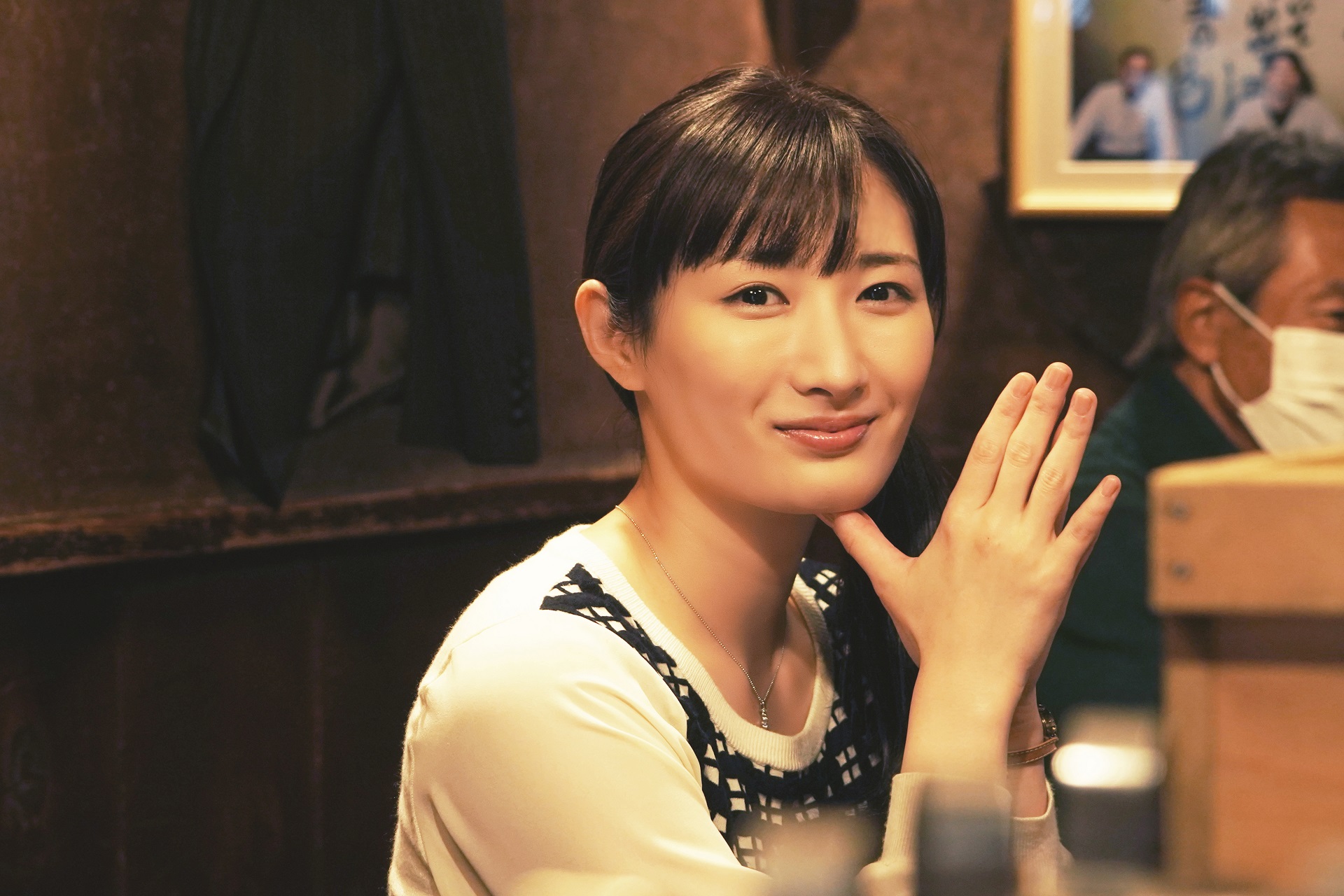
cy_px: 448
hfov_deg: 17.5
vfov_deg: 11.7
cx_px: 672
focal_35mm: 117
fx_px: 4368
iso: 2000
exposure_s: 1/25
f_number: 5.6
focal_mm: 78
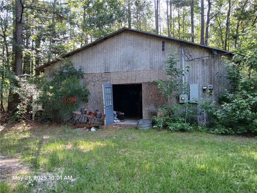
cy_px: 96
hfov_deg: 67.3
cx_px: 128
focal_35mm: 26
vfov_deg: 53.1
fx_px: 193
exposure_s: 1/60
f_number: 1.8
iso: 25
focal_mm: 3.98
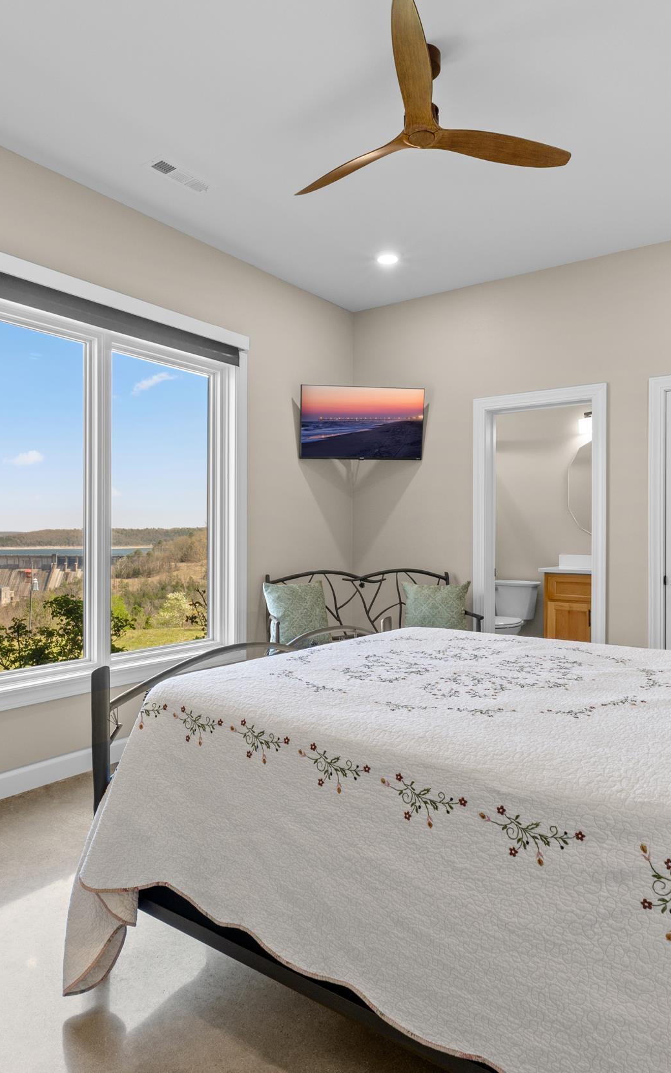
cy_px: 537
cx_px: 340
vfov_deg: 77.2
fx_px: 673
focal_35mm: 23
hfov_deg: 53.0
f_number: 9
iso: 200
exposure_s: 1/6
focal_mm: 10
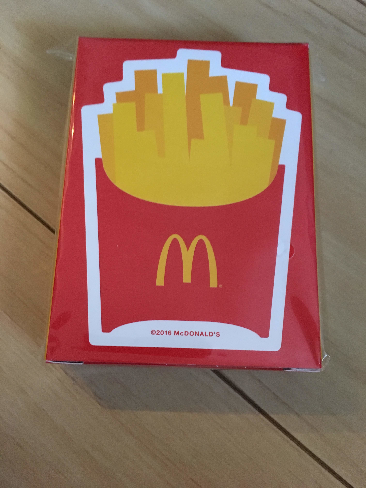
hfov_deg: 48.2
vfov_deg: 61.7
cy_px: 244
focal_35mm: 29
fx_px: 409
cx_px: 183
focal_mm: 4.15
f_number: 2.2
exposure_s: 1/15
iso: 200
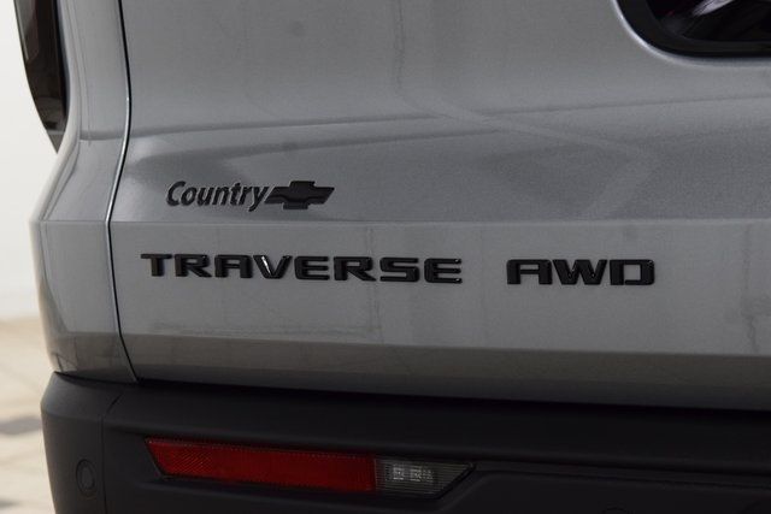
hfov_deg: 21.9
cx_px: 386
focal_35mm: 93
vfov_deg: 14.7
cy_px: 257
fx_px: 1992
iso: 1600
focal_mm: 62
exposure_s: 1/30
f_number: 7.1
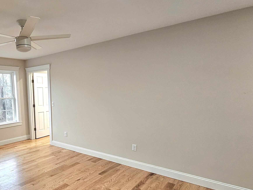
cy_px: 126
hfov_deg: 67.6
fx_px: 168
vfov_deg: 57.7
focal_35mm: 23
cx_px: 54
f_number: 2.2
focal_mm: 2.2
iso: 125
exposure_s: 1/60.2
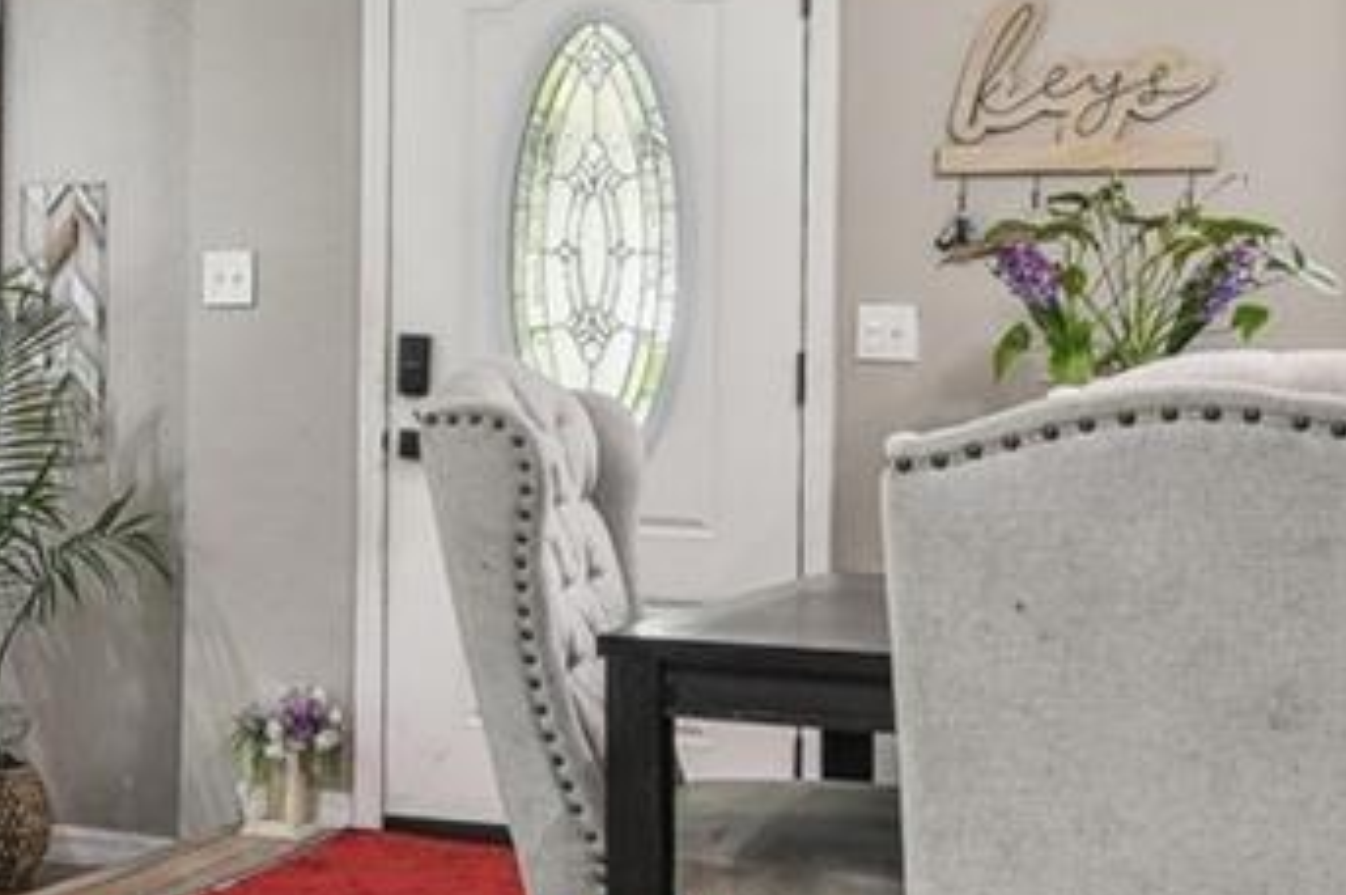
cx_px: 43
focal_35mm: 70
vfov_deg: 19.4
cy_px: 467
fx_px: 2615
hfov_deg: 27.4
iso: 100
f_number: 7.1
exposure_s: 1/2
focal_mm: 10
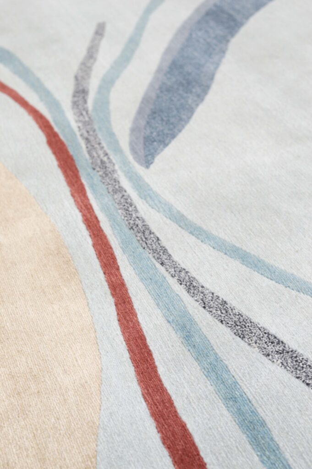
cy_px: 234
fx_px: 977
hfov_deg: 18.2
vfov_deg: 27.0
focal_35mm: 75
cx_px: 156
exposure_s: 1/8
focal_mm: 50
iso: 100
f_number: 5.6
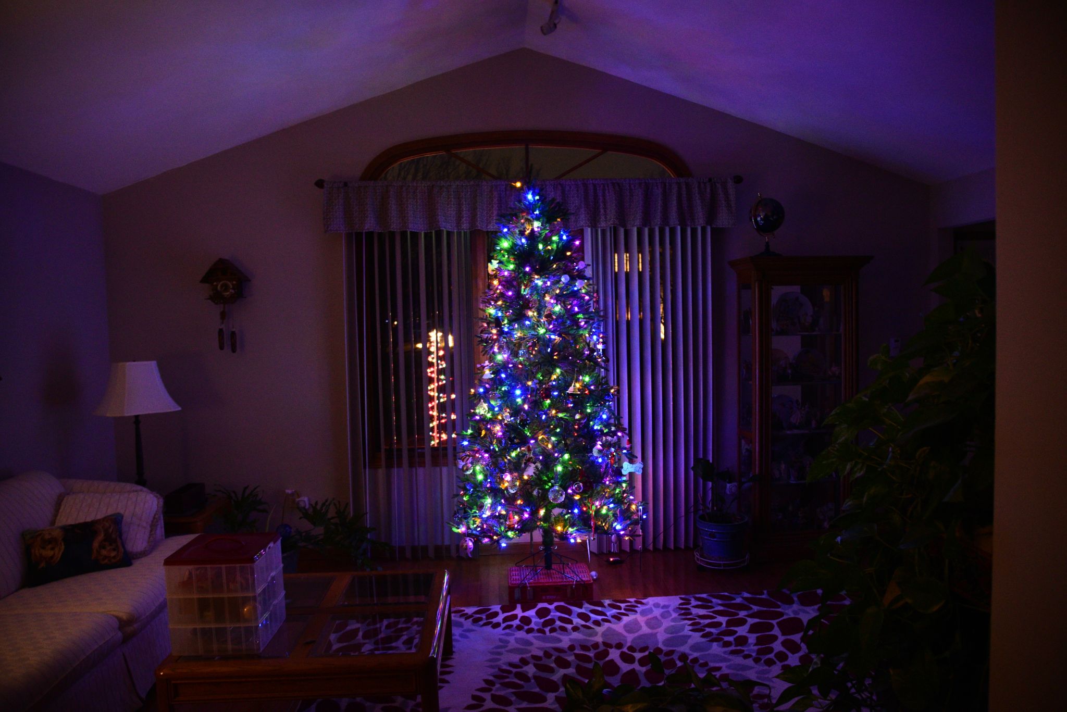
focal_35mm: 24
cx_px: 534
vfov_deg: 53.2
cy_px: 356
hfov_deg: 73.7
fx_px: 712
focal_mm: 24
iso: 5000
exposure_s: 1/13
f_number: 4
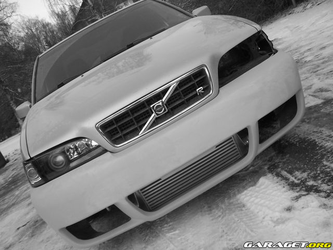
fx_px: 366
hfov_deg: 49.0
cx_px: 166
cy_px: 125
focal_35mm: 38
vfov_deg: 37.7
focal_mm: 6.3
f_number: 2.8
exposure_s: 1/30
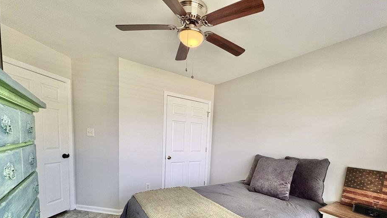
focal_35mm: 17
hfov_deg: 95.7
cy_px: 159
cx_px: 211
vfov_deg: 61.0
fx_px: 174
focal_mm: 2.22
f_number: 2.2
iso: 80
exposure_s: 1/120
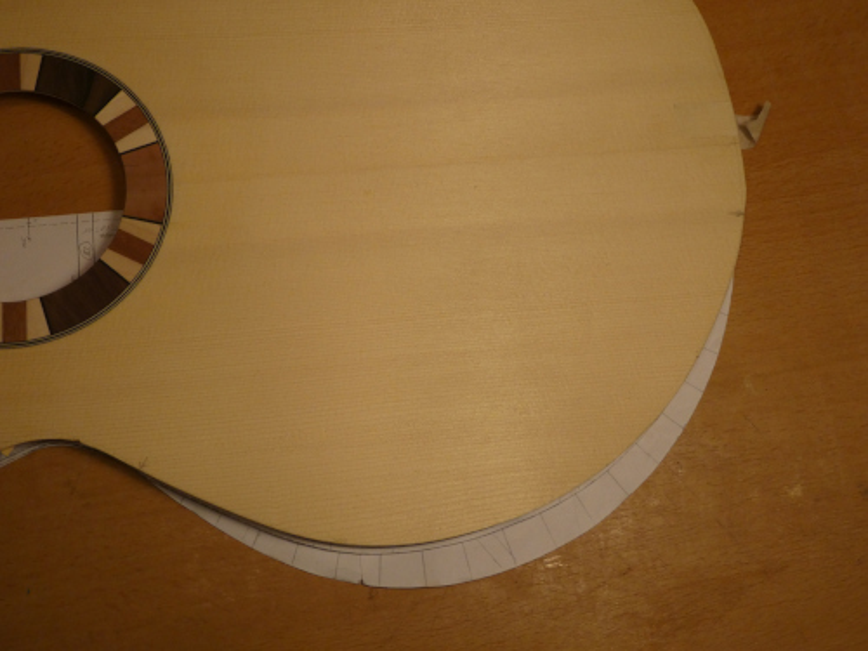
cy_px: 326
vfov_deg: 36.0
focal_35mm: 40
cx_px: 434
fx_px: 1003
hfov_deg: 46.8
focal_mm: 7.2
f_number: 3.8
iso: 250
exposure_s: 1/80
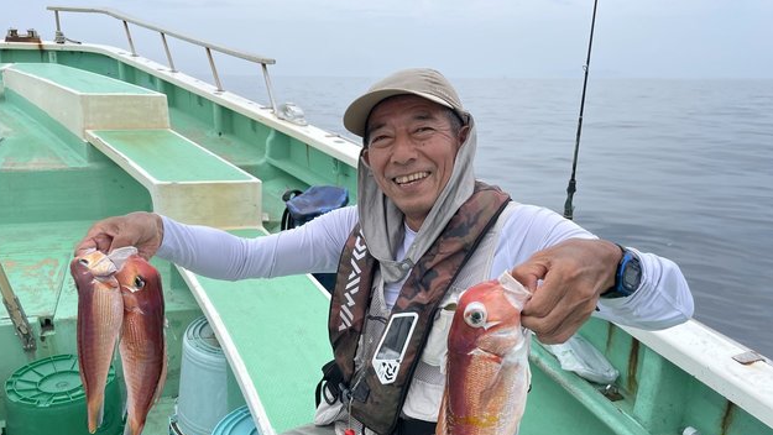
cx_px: 385
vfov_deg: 39.9
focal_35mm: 29
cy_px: 276
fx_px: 595
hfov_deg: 66.0
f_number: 1.6
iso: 32
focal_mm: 4.2
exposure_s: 1/2882
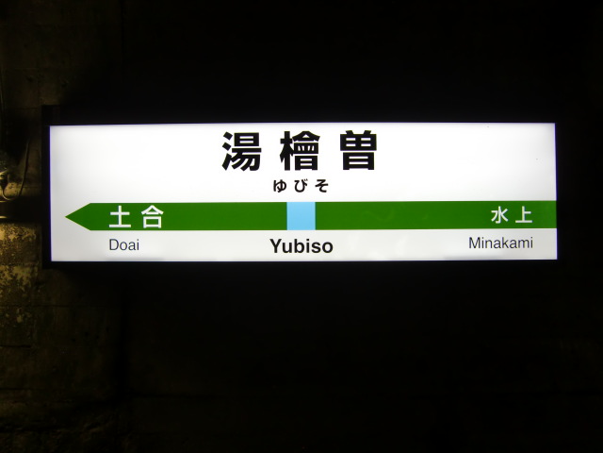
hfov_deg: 63.4
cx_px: 302
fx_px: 488
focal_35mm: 28
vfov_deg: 49.7
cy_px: 226
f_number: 2.6
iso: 100
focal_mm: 4.9
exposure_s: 1/60
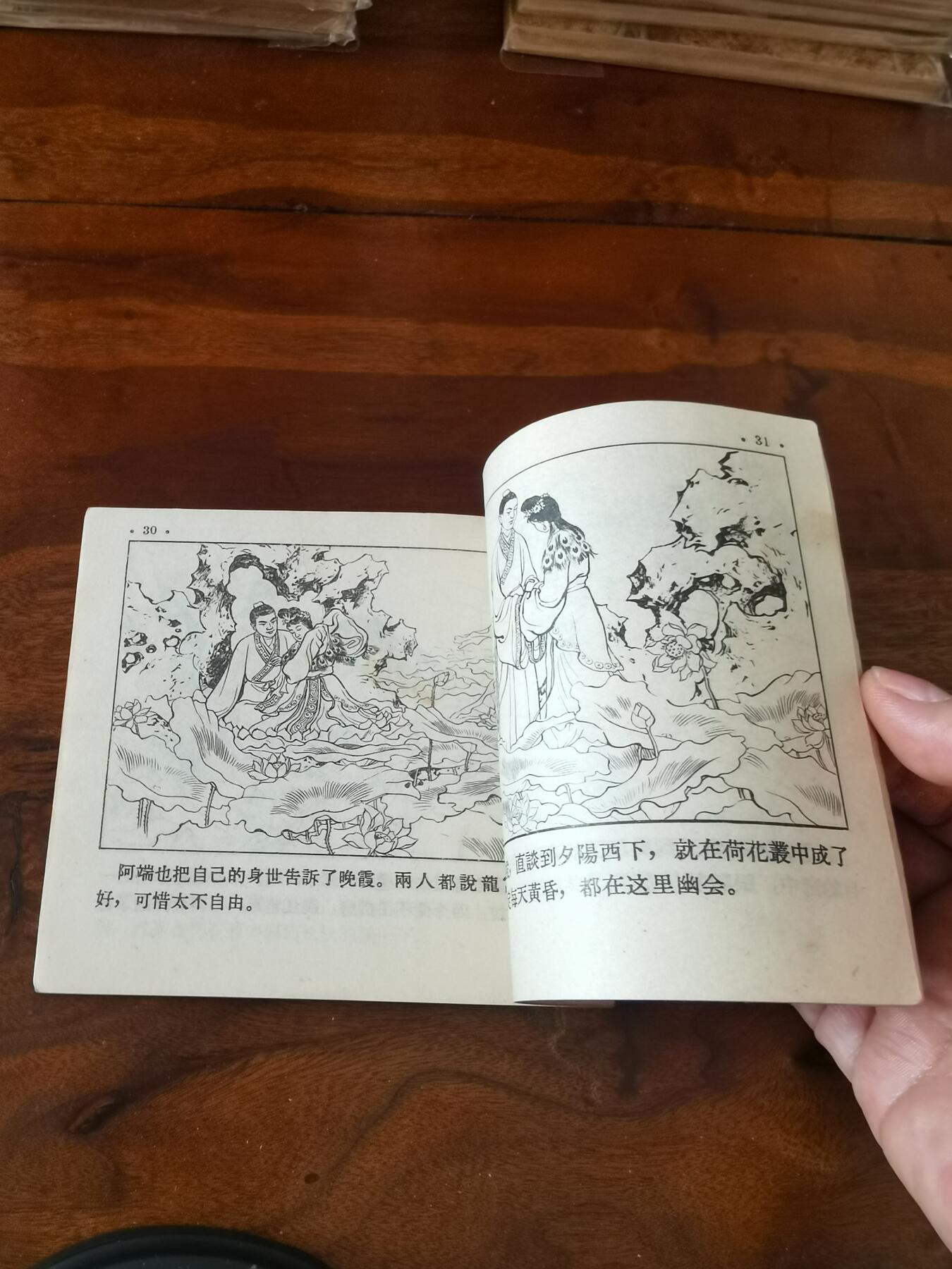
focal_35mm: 27
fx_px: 990
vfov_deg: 65.3
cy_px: 634
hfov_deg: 51.4
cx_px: 476
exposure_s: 1/50
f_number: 2.2
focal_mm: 2.26
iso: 160
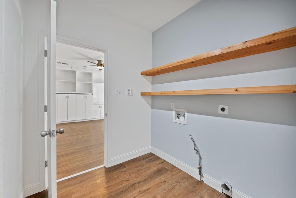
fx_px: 107
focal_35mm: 13
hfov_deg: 108.3
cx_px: 148
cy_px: 99
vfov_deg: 85.5
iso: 640
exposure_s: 1/2.5
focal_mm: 13
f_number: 9
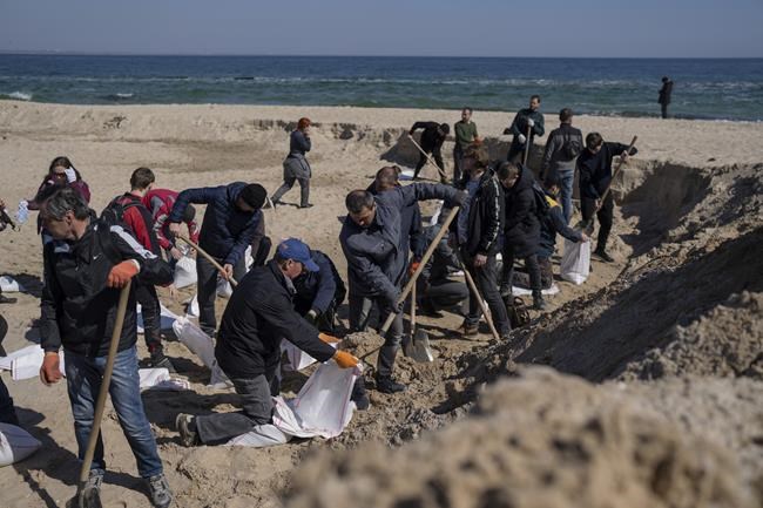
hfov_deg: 54.4
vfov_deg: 37.8
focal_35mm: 35
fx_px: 742
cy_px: 254
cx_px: 382
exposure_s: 1/5000
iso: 100
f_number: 2.5
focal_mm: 35
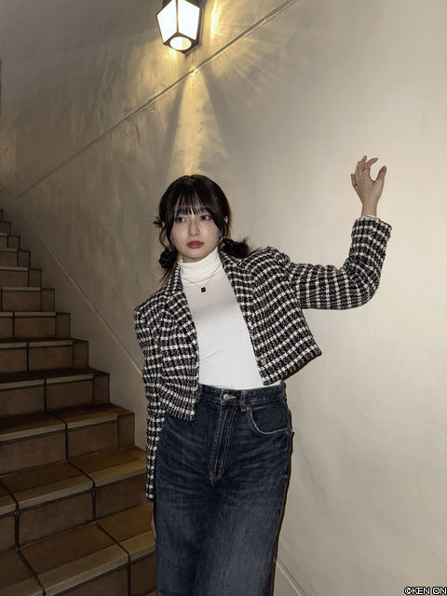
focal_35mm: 24
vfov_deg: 71.6
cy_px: 298
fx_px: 413
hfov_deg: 56.8
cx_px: 224
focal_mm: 6.76
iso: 100
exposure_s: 1/11
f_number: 1.78
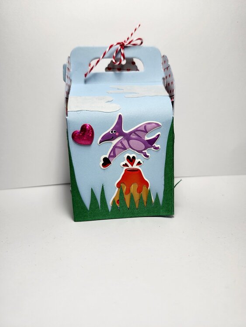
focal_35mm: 23
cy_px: 164
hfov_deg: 58.9
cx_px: 123
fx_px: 218
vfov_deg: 73.9
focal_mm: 5.54
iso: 25
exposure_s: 1/124
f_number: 1.8
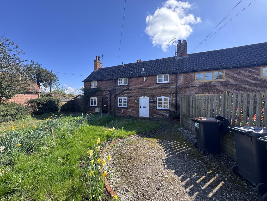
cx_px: 134
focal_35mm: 14
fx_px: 108
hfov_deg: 102.1
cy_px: 100
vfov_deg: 85.7
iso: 40
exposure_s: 1/423
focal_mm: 2.22
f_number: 2.2
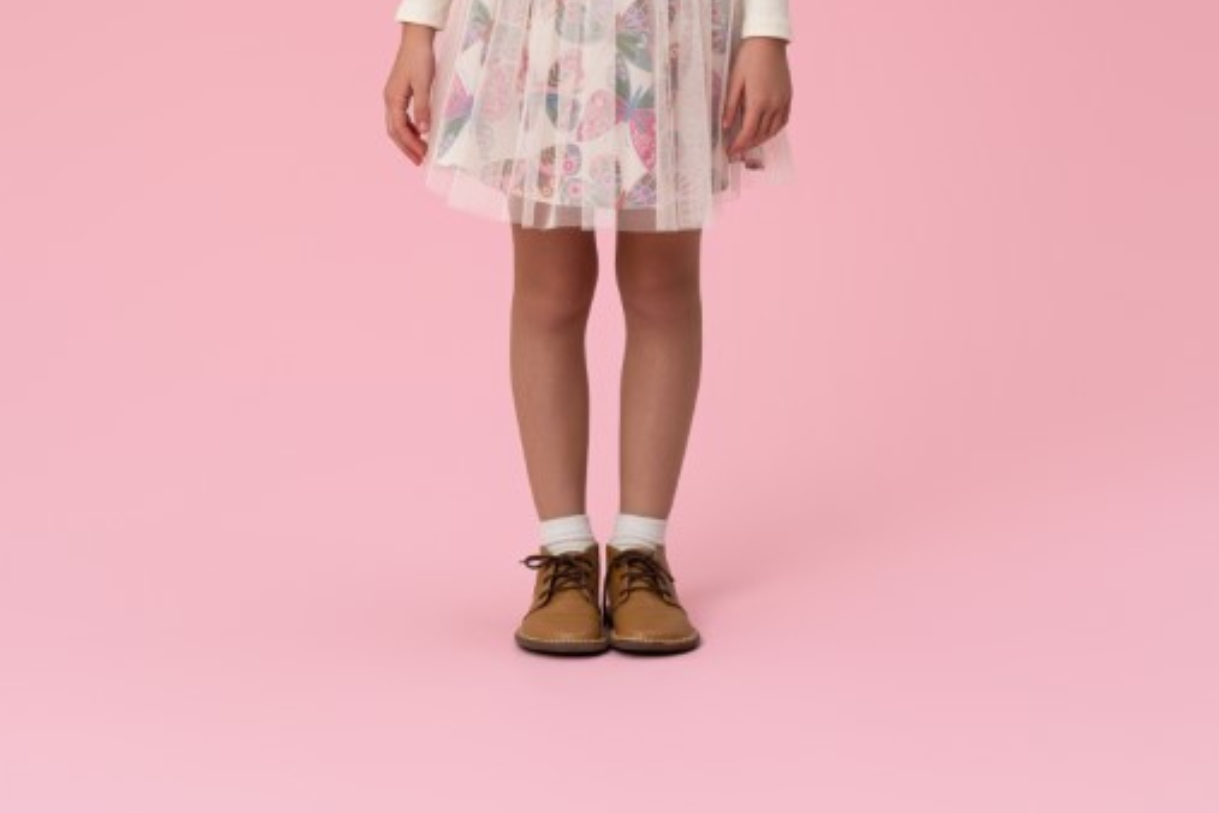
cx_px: 606
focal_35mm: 109
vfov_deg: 12.4
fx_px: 3691
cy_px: -7
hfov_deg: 18.8
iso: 100
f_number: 6.3
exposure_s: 1/125
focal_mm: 72
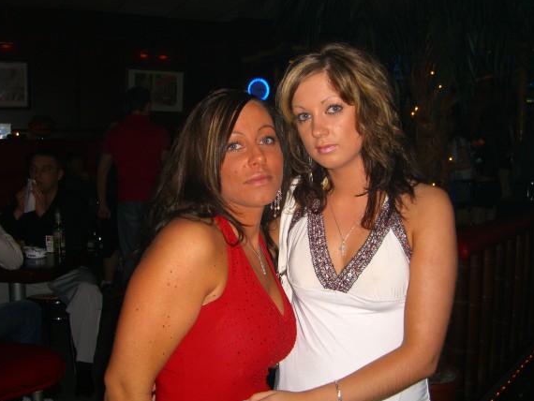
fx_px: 617
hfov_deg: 46.8
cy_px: 206
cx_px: 272
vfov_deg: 36.0
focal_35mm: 40
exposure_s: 1/60
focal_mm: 7.9
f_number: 2.8
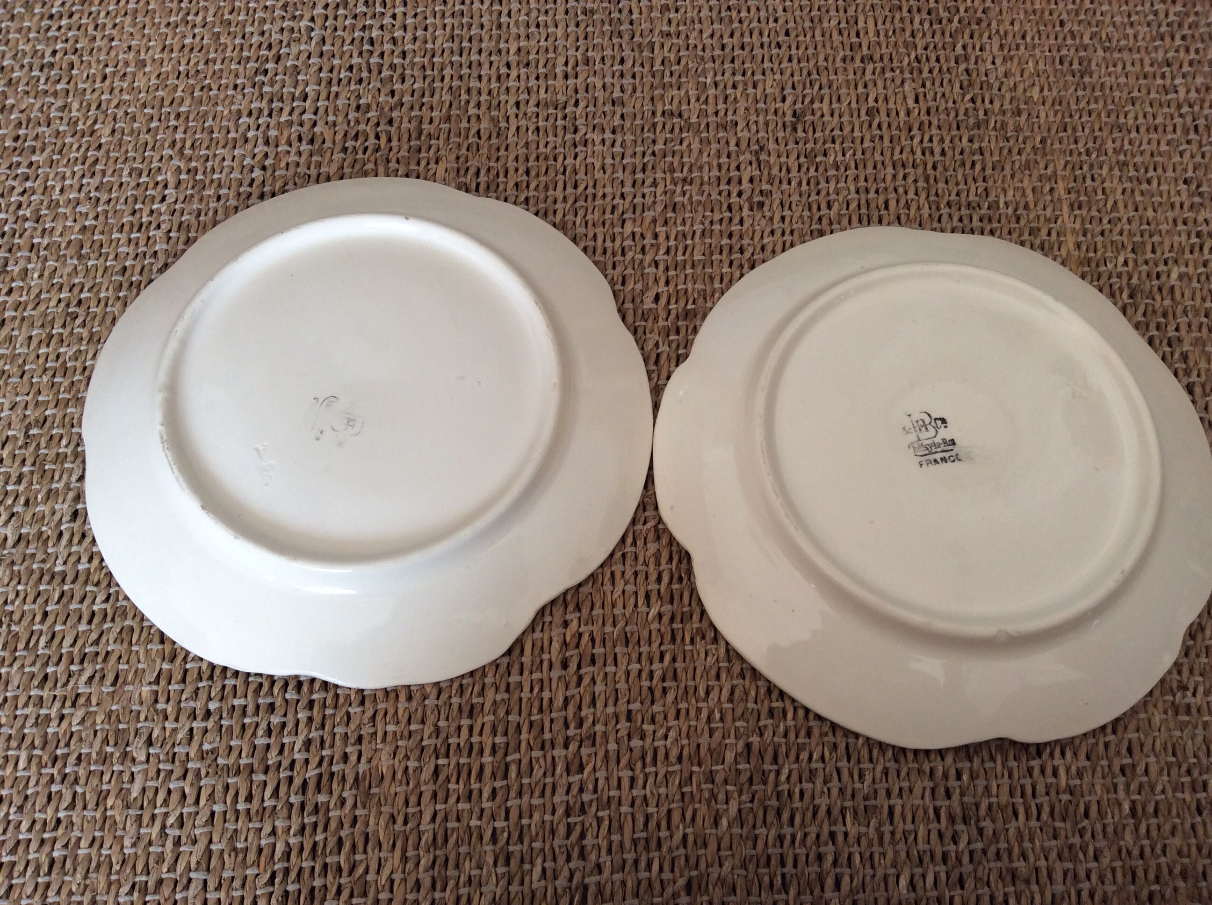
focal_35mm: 32
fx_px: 1119
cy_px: 452
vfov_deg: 44.1
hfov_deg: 56.9
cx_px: 606
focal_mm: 3.3
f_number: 2.4
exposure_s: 1/100
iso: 50
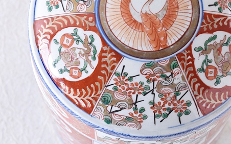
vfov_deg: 8.8
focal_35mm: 149
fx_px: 937
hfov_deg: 14.0
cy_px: 25
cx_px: 150
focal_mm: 55
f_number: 5.6
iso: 200
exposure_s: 1/4
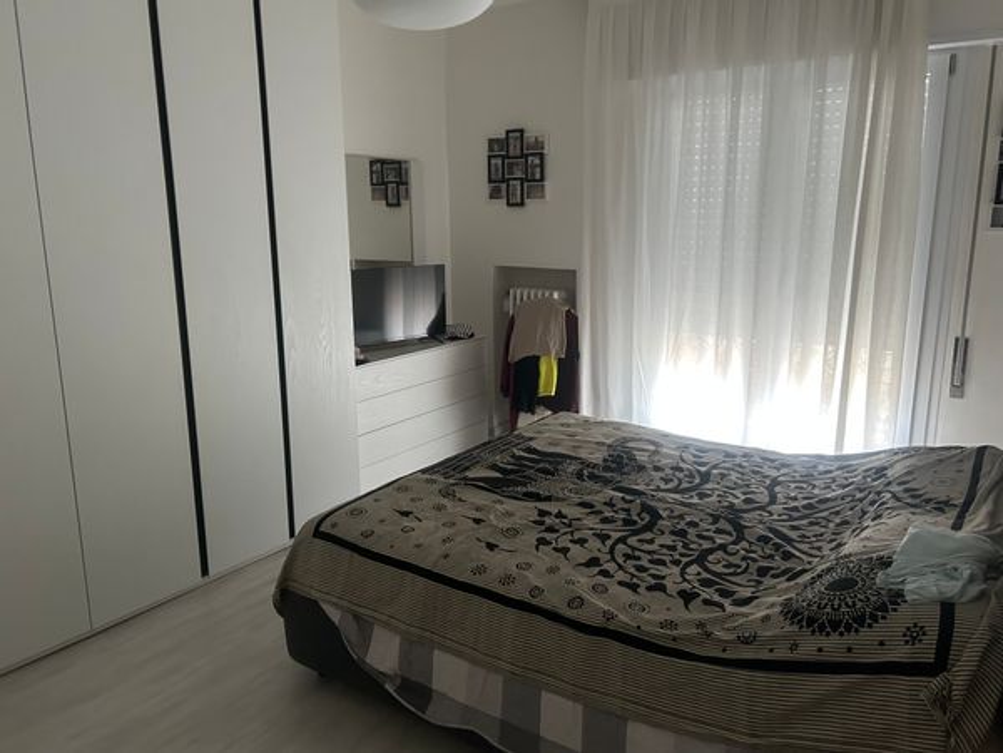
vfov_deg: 53.1
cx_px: 502
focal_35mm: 26
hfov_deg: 67.3
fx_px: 753
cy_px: 376
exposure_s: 1/60
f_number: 1.5
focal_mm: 5.7
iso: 320
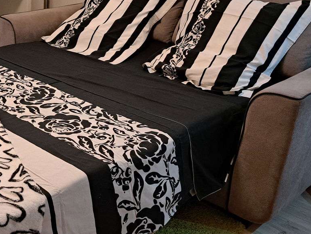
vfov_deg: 29.1
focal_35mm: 50
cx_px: 35
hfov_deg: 36.0
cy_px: 106
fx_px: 449
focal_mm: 5.23
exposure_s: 1/50
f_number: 1.8
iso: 320
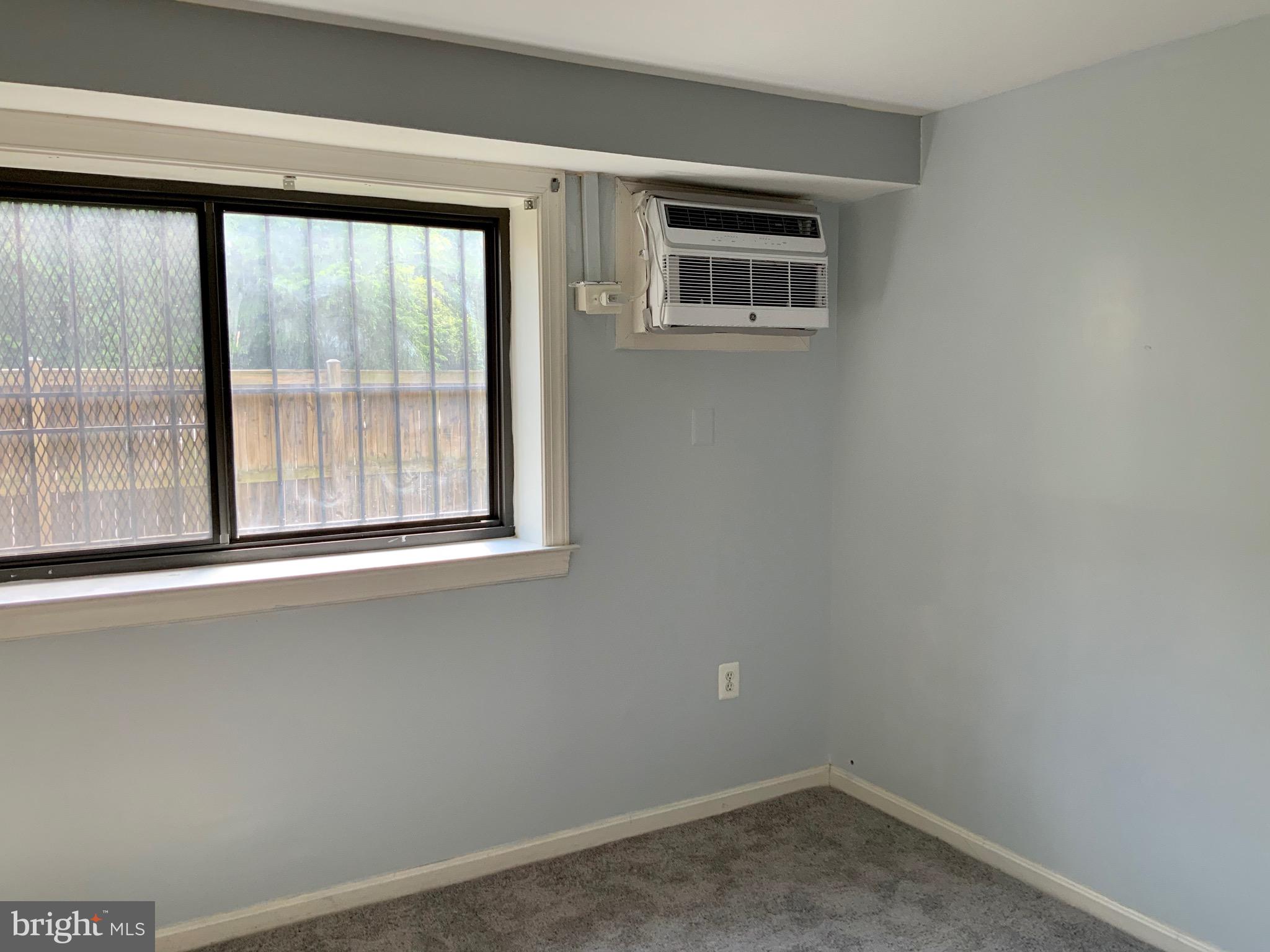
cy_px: 476
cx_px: 635
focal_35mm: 29
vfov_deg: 48.2
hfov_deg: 61.7
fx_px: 1064
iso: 64
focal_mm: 3
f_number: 1.8
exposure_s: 1/120
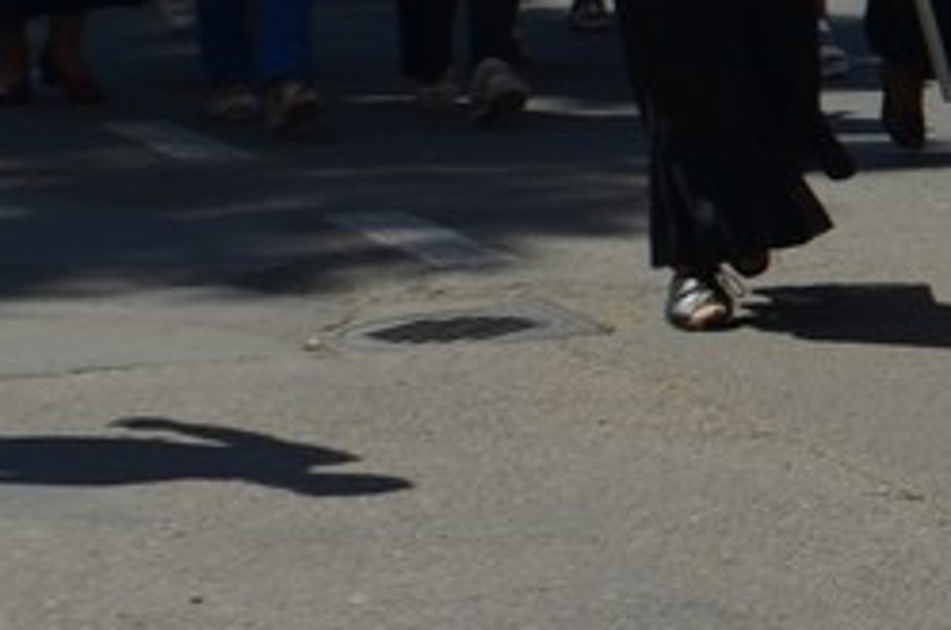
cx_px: 1470
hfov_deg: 7.5
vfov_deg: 5.0
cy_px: -458
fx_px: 7145
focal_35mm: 271
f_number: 9
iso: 100
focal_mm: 45
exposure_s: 1/320
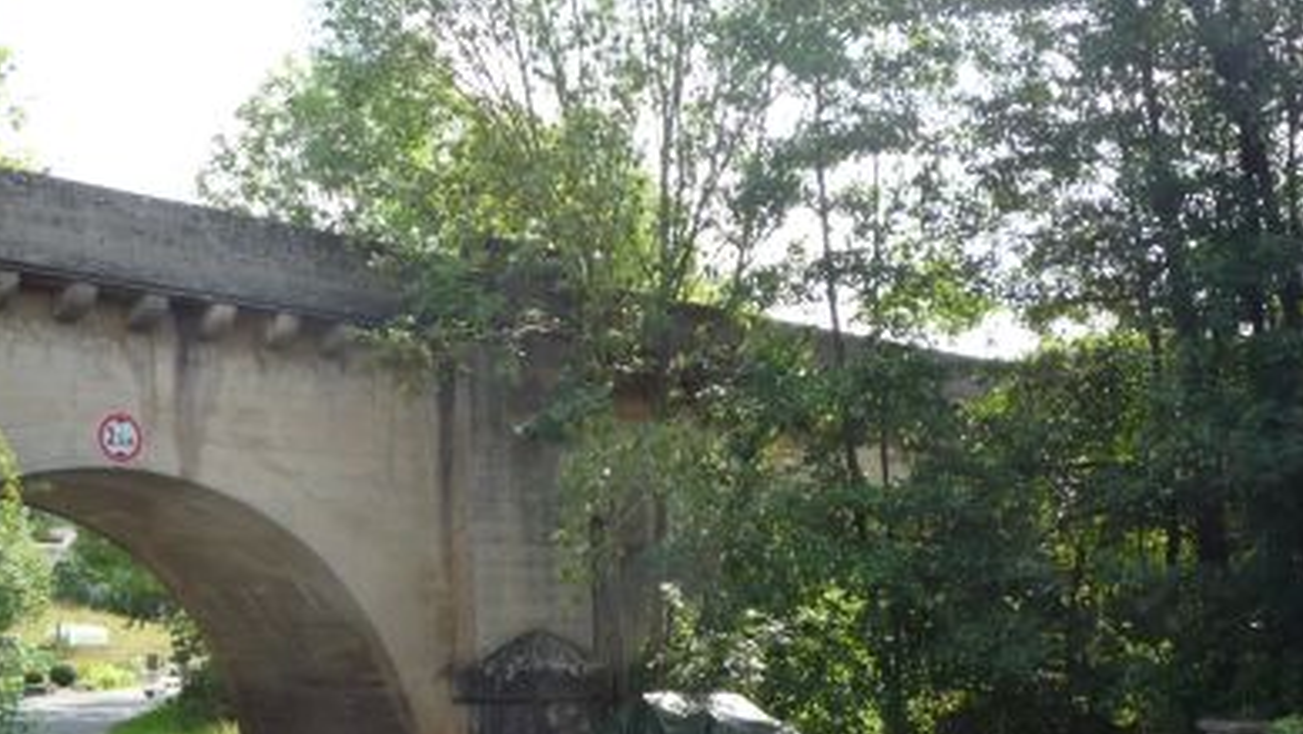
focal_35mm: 43
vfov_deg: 27.7
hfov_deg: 47.0
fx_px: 1486
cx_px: 506
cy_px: 436
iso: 160
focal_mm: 5.2
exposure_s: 1/250
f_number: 4
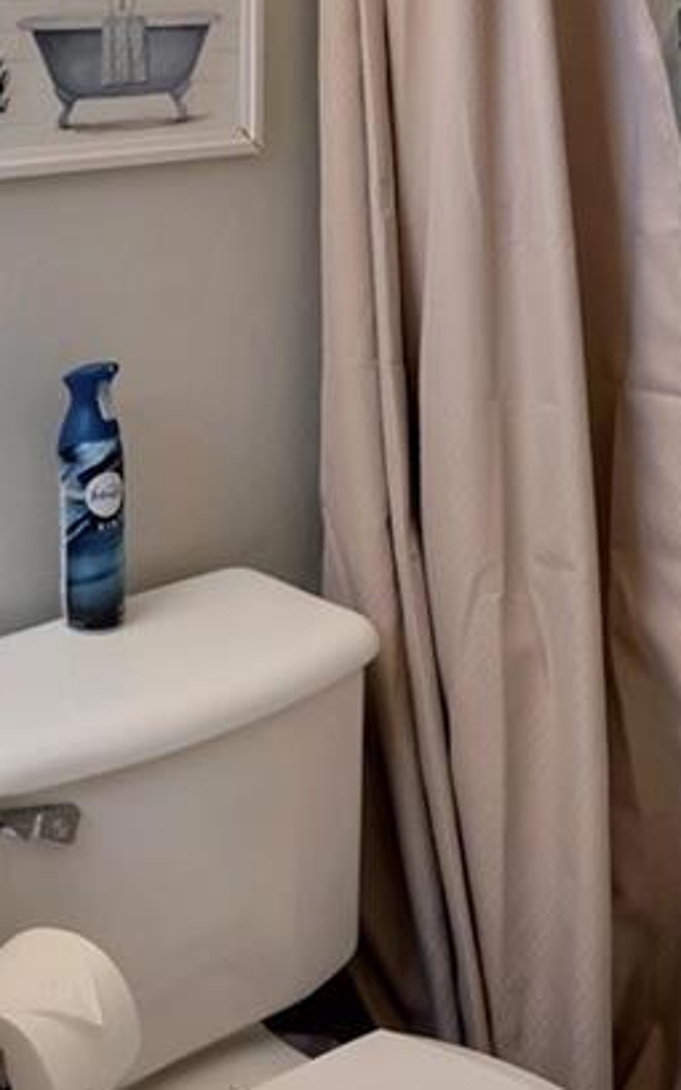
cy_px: 51
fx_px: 1663
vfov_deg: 33.7
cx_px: -27
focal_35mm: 56
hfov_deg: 22.1
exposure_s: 1/30
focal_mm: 14
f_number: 5.6
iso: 320
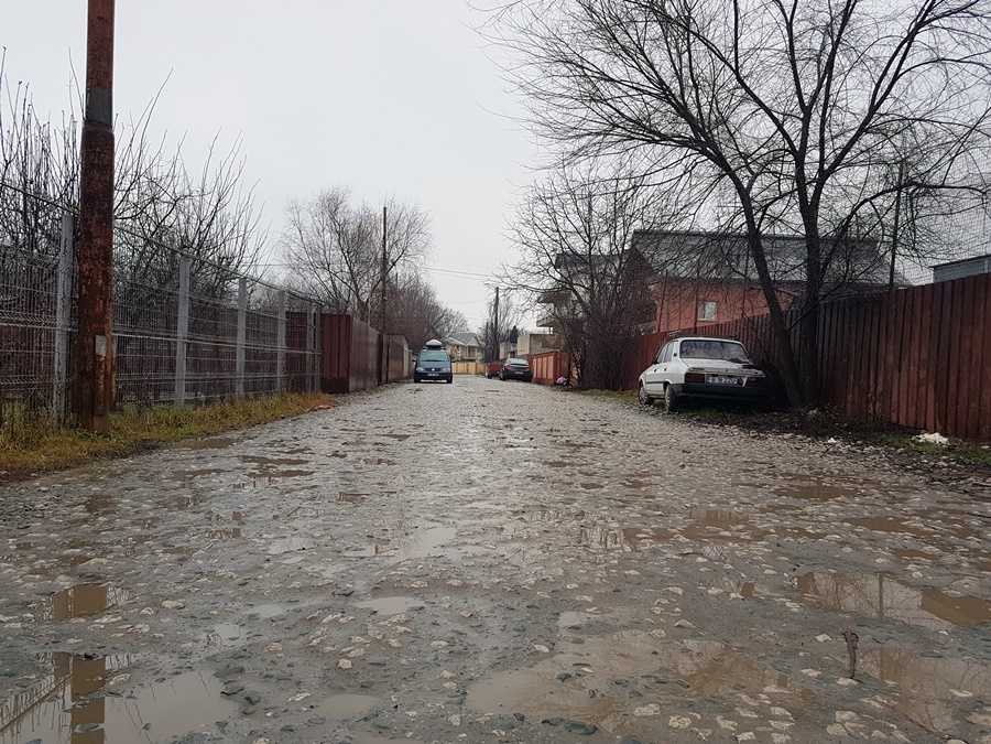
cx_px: 496
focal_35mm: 26
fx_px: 744
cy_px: 372
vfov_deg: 53.1
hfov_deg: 67.3
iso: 40
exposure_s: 1/197
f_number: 1.7
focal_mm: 4.2
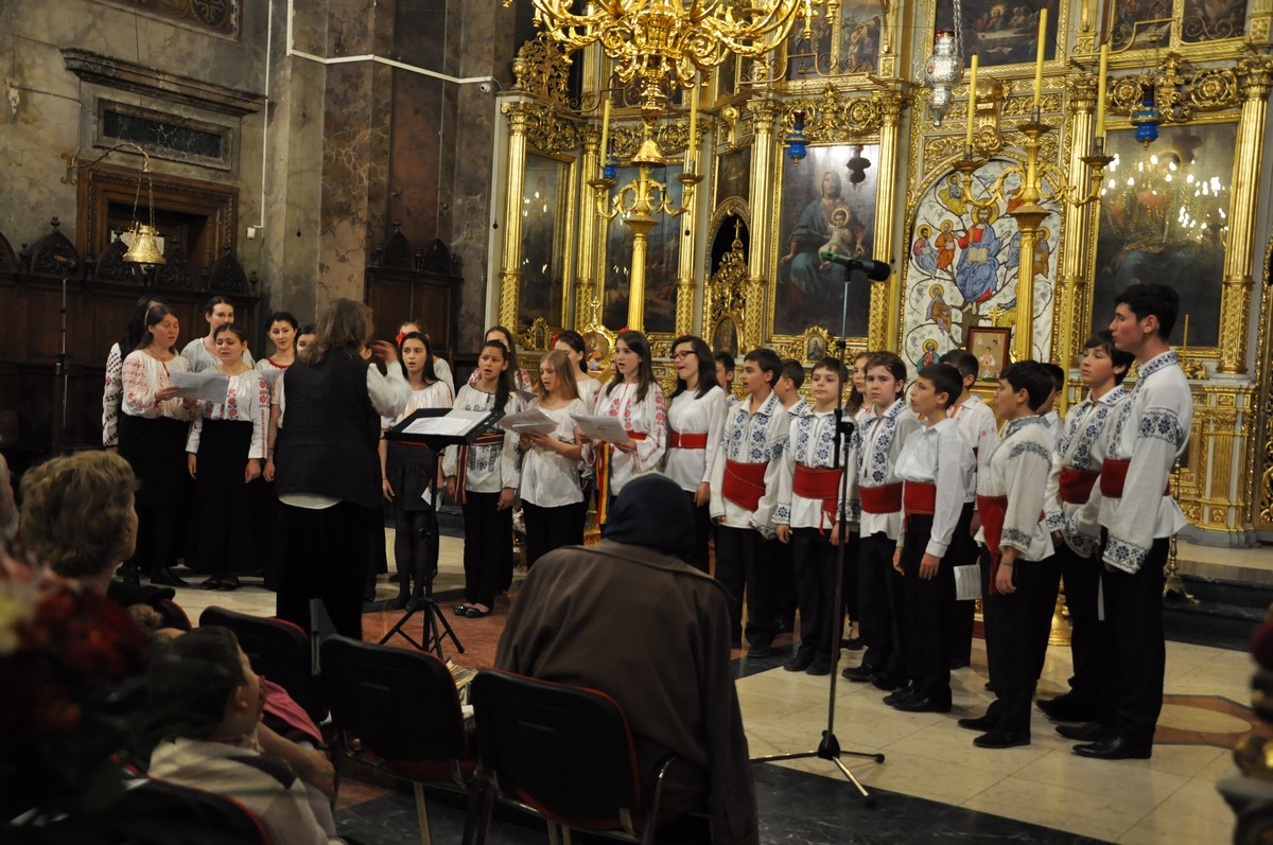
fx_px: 1377
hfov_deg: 49.6
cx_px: 636
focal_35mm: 39
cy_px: 422
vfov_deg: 34.1
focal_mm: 26
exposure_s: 1/25
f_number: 4.5
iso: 800
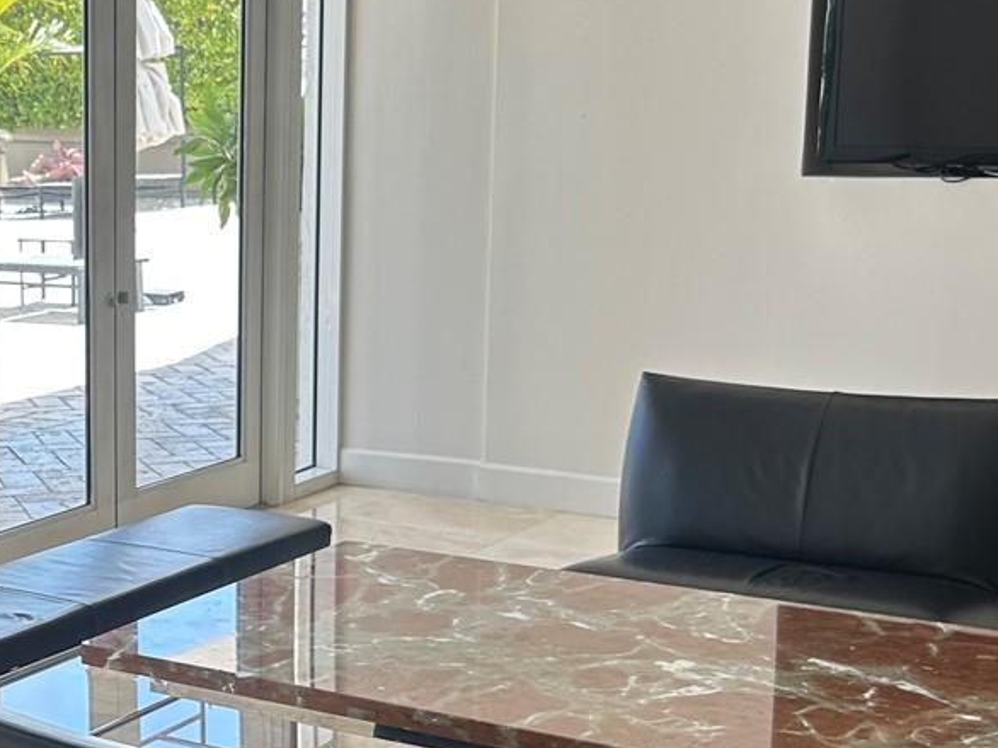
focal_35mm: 71
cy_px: 453
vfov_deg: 20.7
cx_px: -37
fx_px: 2046
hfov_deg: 25.8
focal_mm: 5.7
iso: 32
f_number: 1.5
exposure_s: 1/136
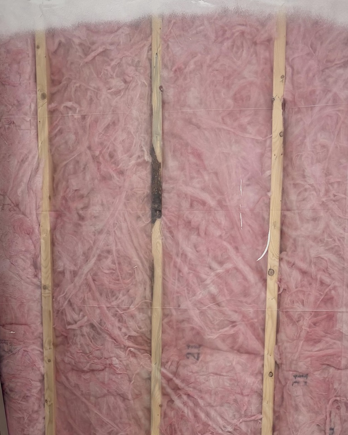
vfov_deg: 31.5
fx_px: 721
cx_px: 176
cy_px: 417
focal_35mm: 56
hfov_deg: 27.1
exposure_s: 1/122
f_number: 1.6
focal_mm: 5.96
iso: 50
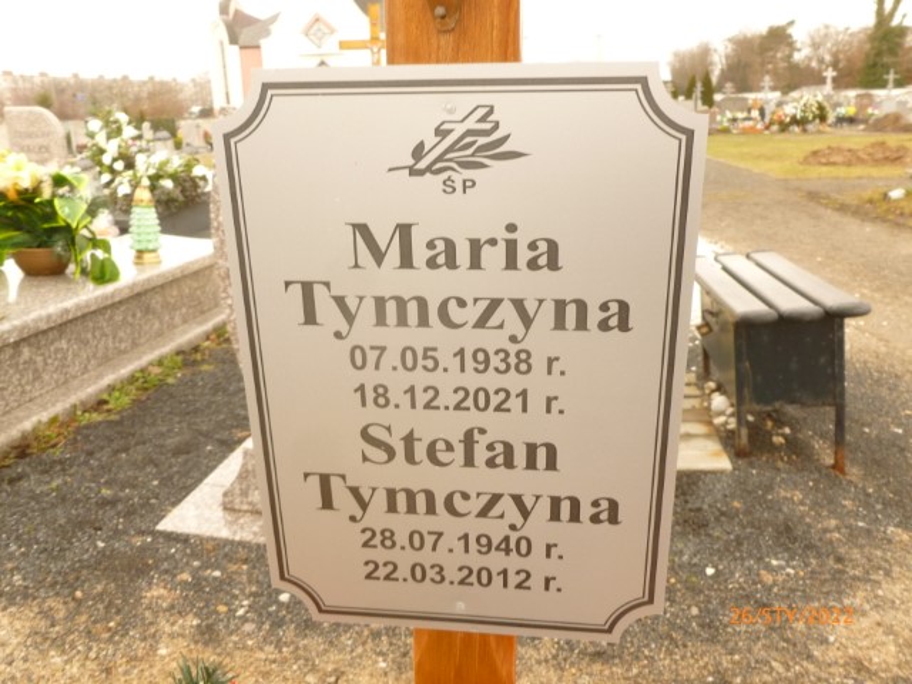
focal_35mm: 28
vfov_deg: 49.7
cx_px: 456
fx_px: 738
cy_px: 342
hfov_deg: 63.4
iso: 200
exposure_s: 1/40
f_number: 3.3
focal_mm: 5
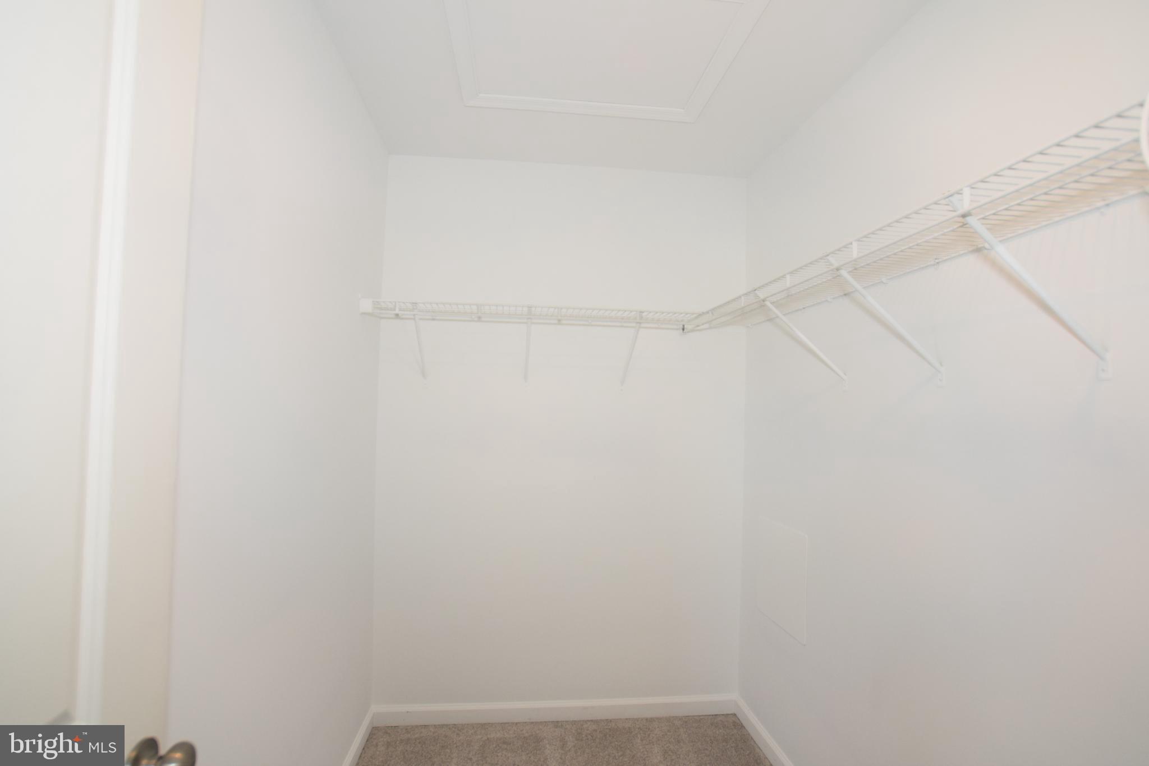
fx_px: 527
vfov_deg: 72.1
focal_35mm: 16
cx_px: 574
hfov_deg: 95.0
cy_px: 383
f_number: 5
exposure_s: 1/100
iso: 800
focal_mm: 11
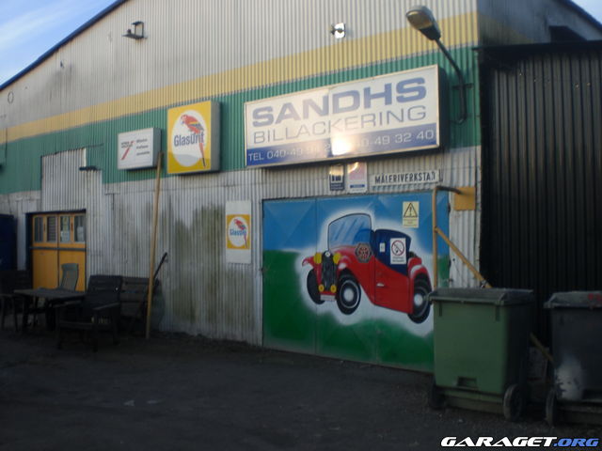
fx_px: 661
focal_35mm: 38
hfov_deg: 49.0
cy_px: 226
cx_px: 301
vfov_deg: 37.7
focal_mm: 6.3
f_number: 3.1
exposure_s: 1/125
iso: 50
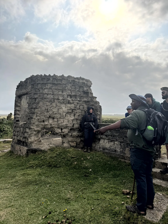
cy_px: 112
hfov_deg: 56.8
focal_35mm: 24
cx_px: 84
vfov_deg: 71.6
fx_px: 155
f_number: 1.78
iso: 80
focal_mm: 6.76
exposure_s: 1/9009
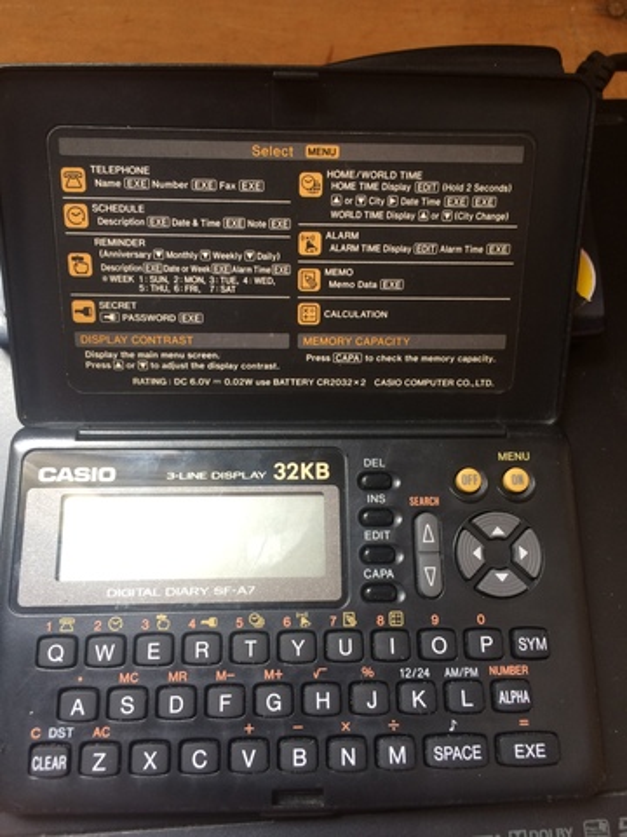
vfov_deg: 61.7
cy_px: 418
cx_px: 314
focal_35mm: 29
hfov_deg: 48.2
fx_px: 700
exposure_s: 1/30
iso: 50
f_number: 2.2
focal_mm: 4.15
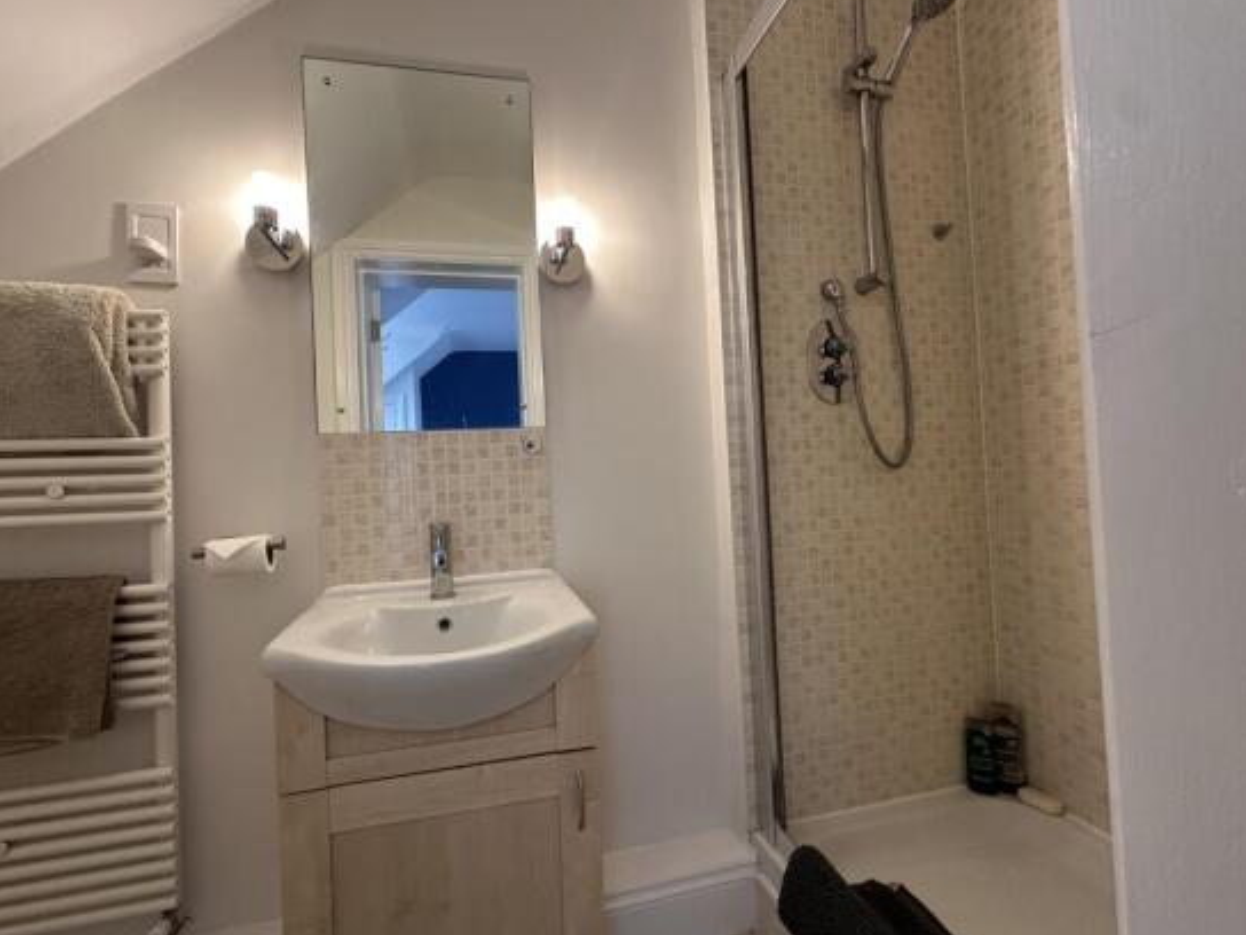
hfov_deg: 98.1
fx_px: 540
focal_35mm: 15
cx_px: 590
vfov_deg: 81.7
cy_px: 464
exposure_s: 1/50
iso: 160
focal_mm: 2.22
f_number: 2.2
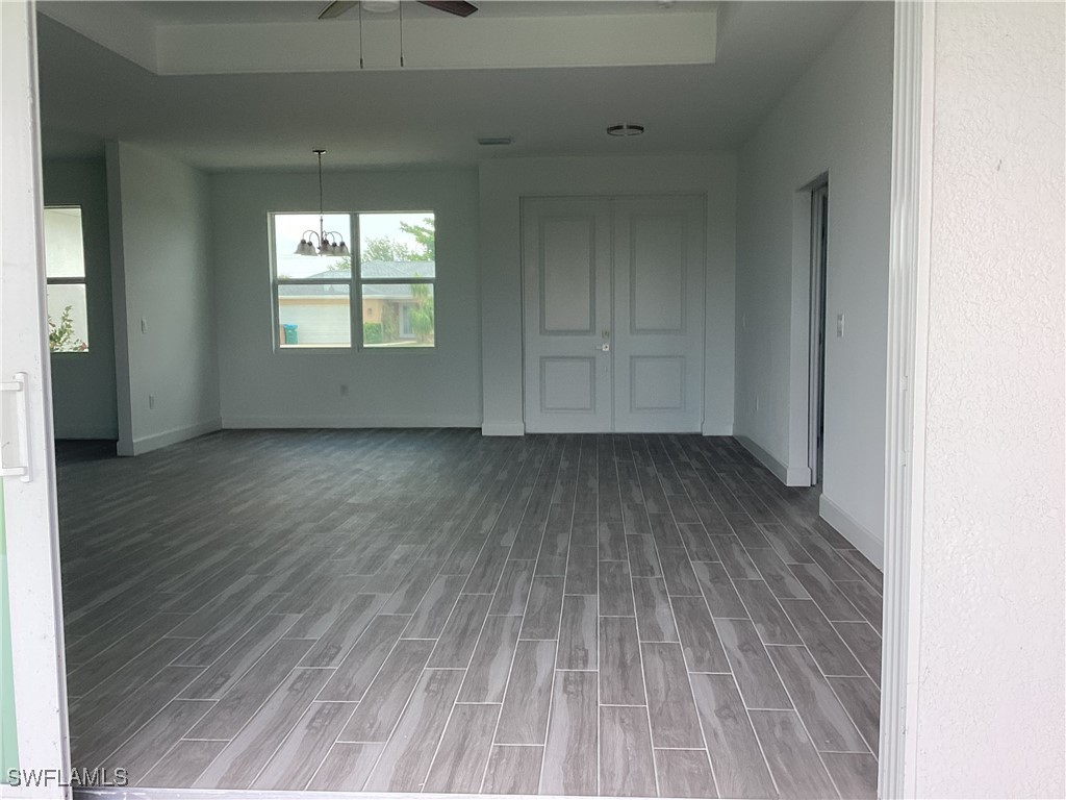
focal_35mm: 31
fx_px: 955
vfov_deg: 45.4
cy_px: 400
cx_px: 533
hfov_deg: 58.4
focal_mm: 3.3
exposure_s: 1/120
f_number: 2.4
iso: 32
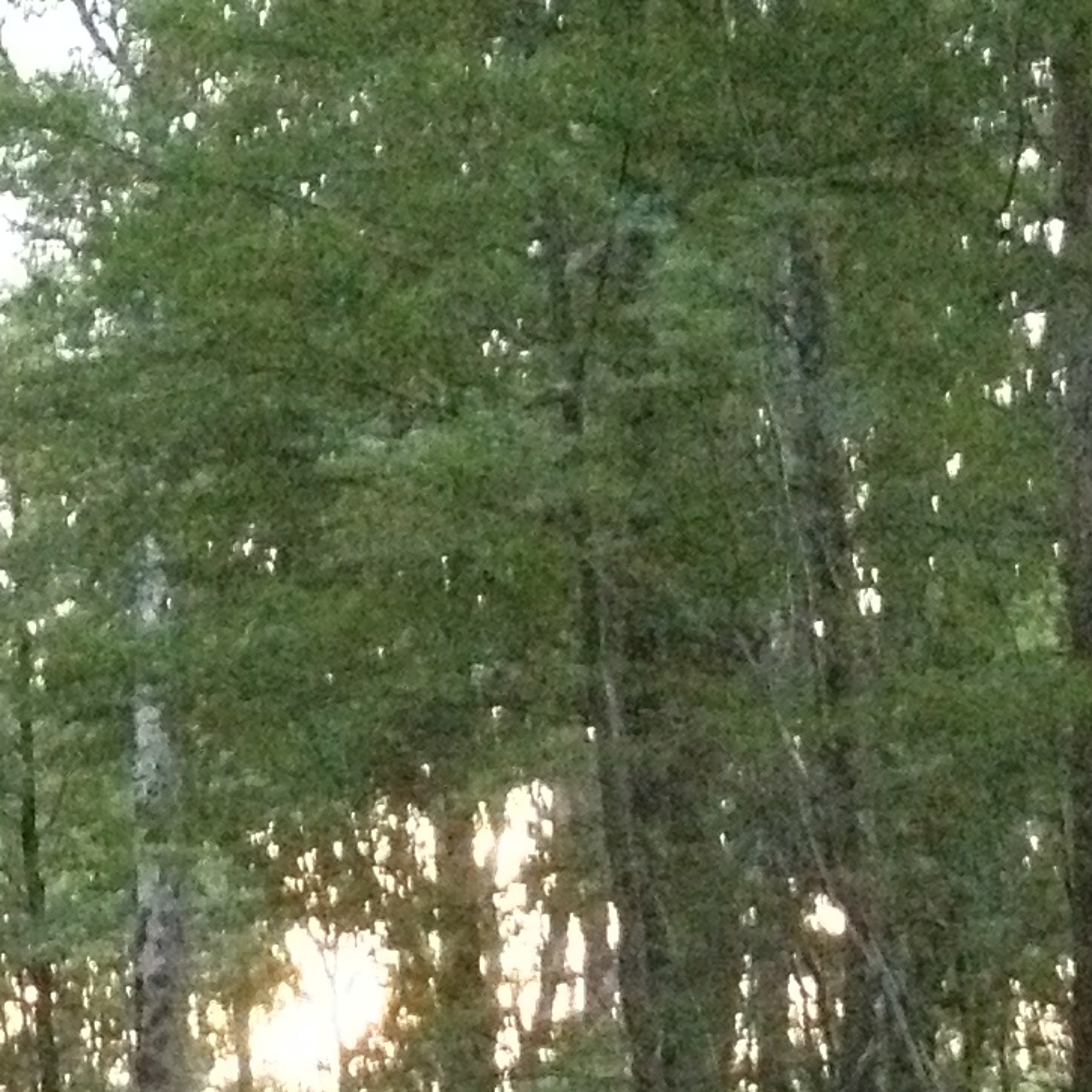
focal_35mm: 139
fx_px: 4961
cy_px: 1620
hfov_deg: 12.1
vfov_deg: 12.0
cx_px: -445
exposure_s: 1/15
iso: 800
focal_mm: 4.28
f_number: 2.4
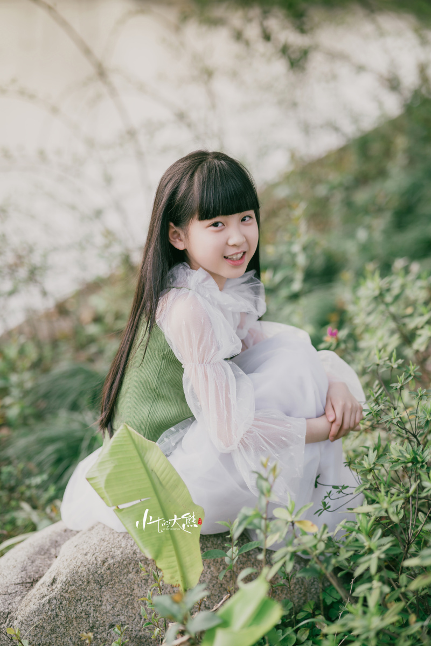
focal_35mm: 85
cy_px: 323
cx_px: 216
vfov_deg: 23.9
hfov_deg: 16.1
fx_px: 1526
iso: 100
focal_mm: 85
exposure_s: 1/800
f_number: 1.8
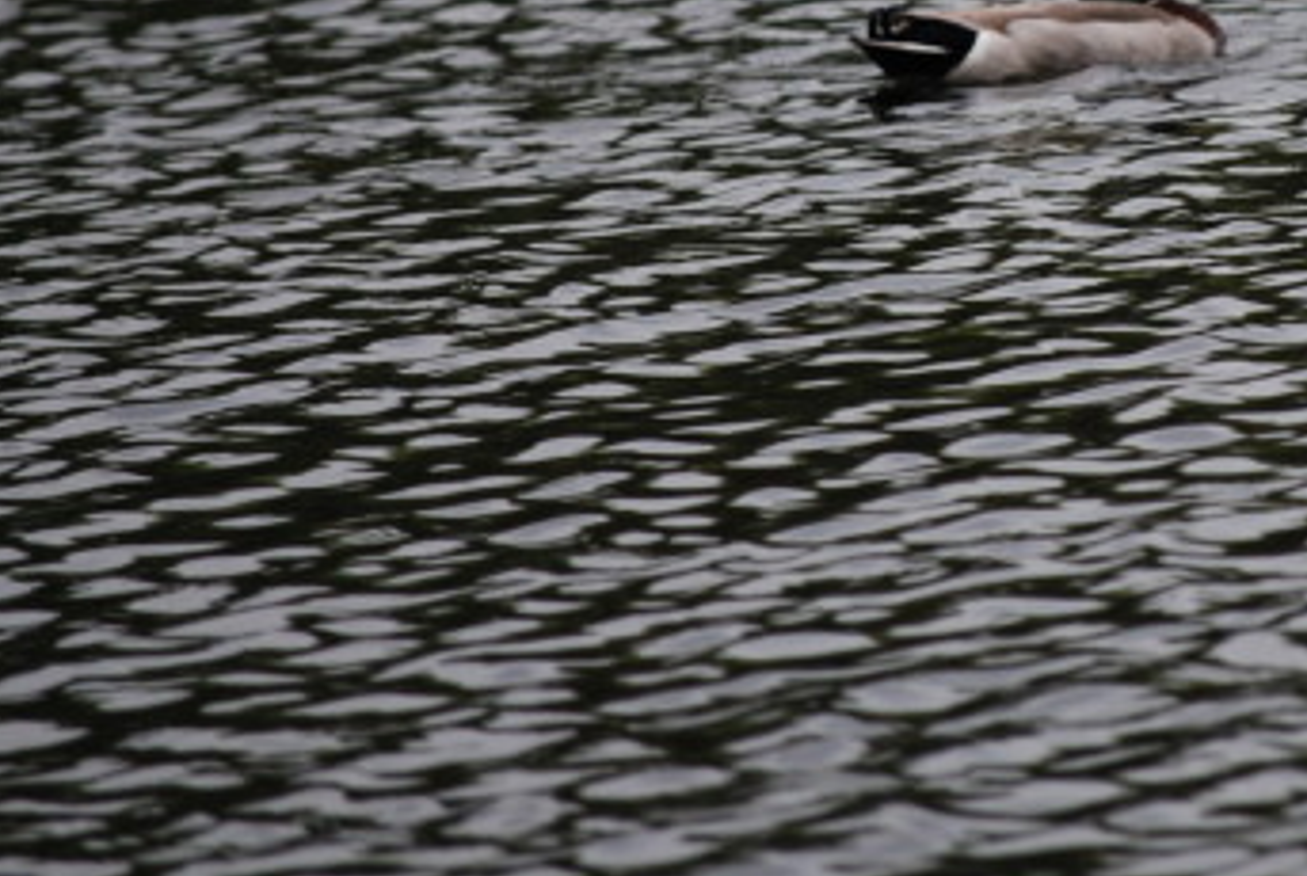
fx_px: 24403
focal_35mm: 671
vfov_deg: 2.1
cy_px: -46
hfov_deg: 3.1
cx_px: 1189
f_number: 5.6
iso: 400
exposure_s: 1/200
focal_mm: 200
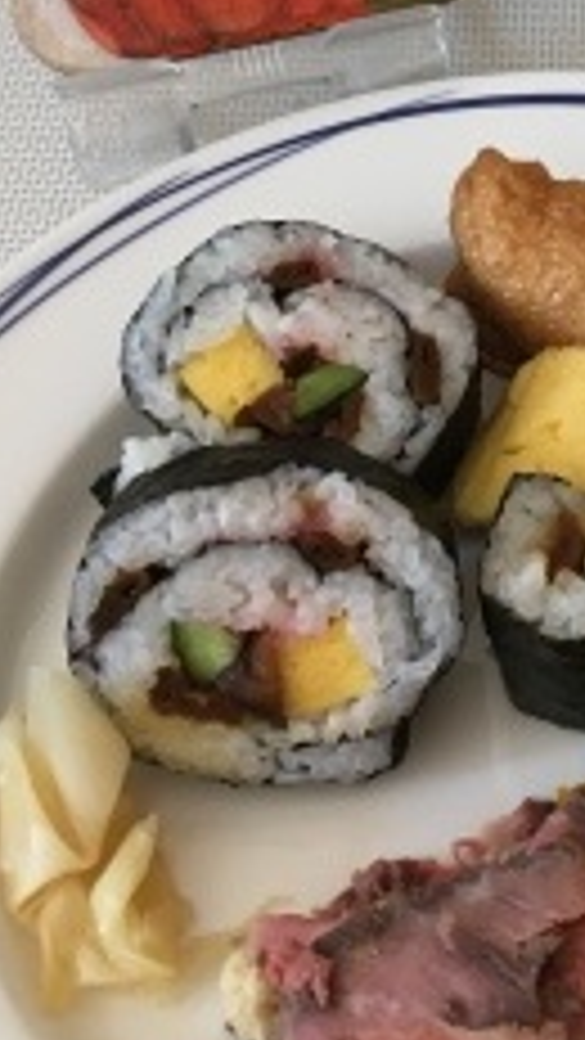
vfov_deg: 25.0
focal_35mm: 82
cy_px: 72
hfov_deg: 14.4
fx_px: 2260
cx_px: 644
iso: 100
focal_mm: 4.15
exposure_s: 1/30
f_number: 2.2
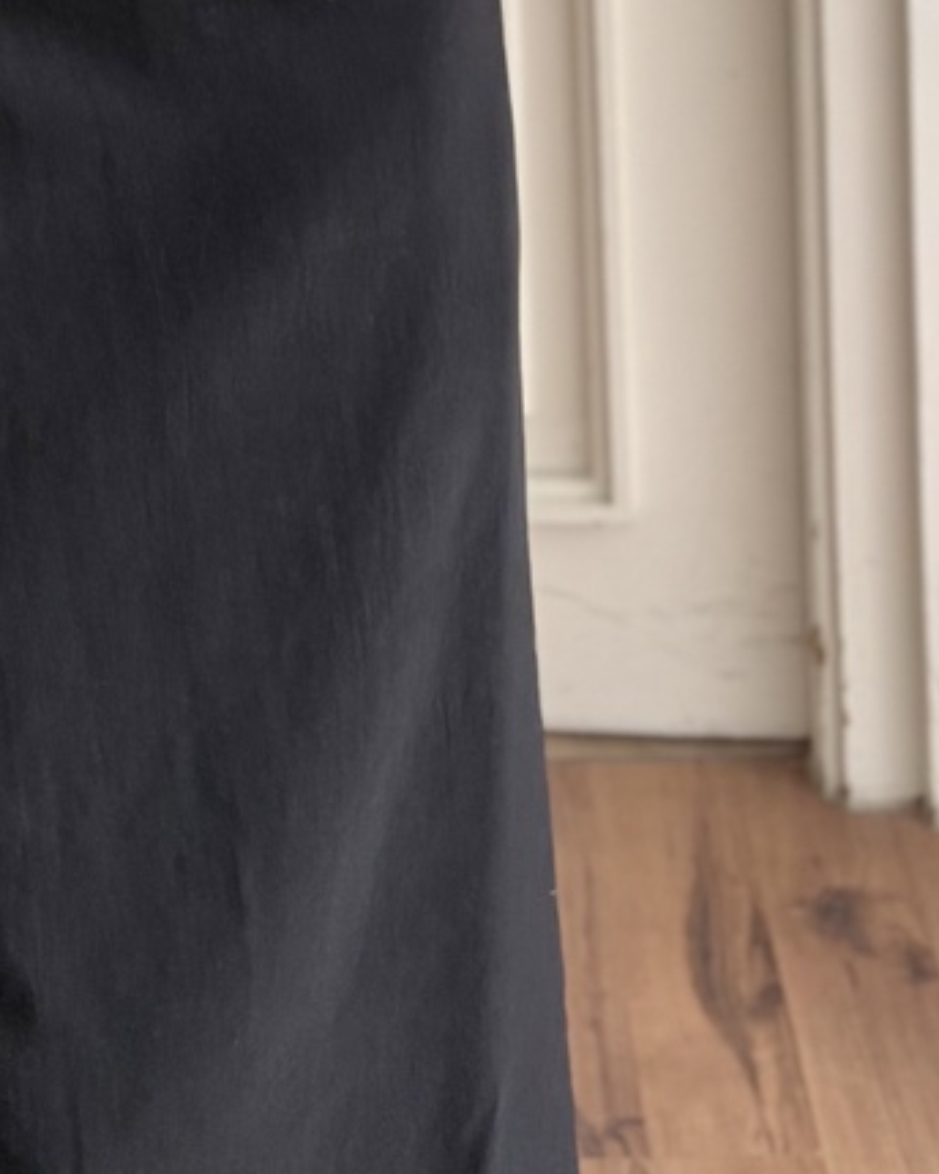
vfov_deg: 28.5
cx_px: -82
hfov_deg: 24.2
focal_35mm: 59
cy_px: -169
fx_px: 2050
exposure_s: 1/72
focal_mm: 5.96
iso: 125
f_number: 1.6
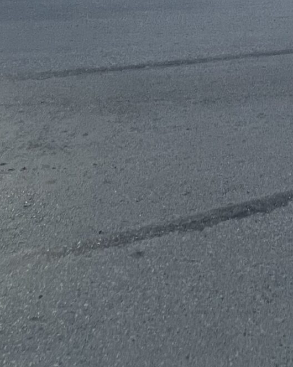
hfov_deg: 27.1
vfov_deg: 22.6
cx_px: 354
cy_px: -285
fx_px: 531
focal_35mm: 49
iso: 32
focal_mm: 1.57
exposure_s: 1/165
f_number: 1.8
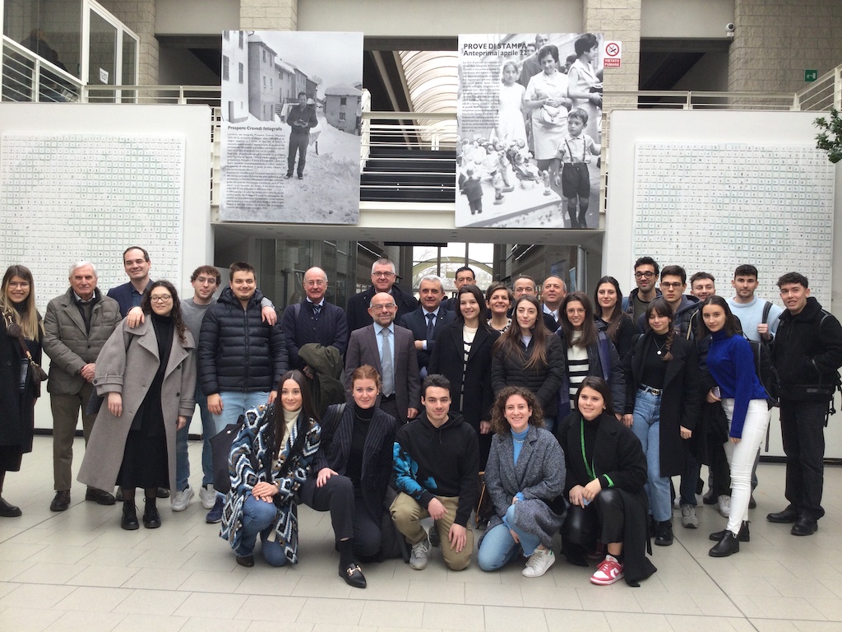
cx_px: 421
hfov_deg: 58.4
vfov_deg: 45.4
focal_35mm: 31
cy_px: 316
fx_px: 754
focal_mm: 3.3
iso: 40
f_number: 2.4
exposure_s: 1/100
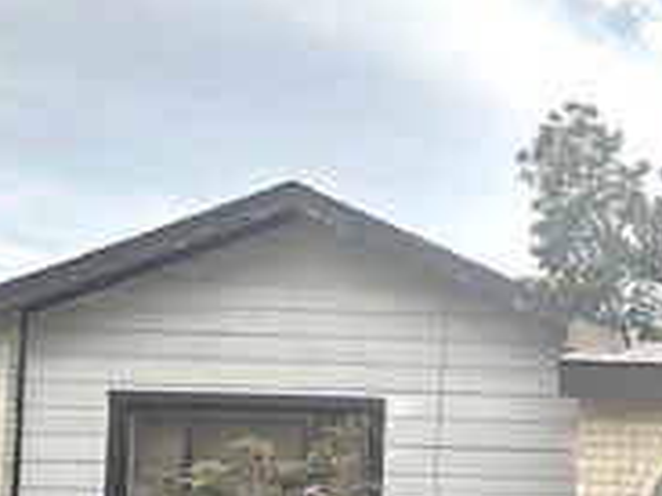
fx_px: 936
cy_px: 543
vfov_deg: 27.2
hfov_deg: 34.2
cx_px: 713
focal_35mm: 49
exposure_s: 1/1553
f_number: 2.2
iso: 50
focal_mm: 2.22
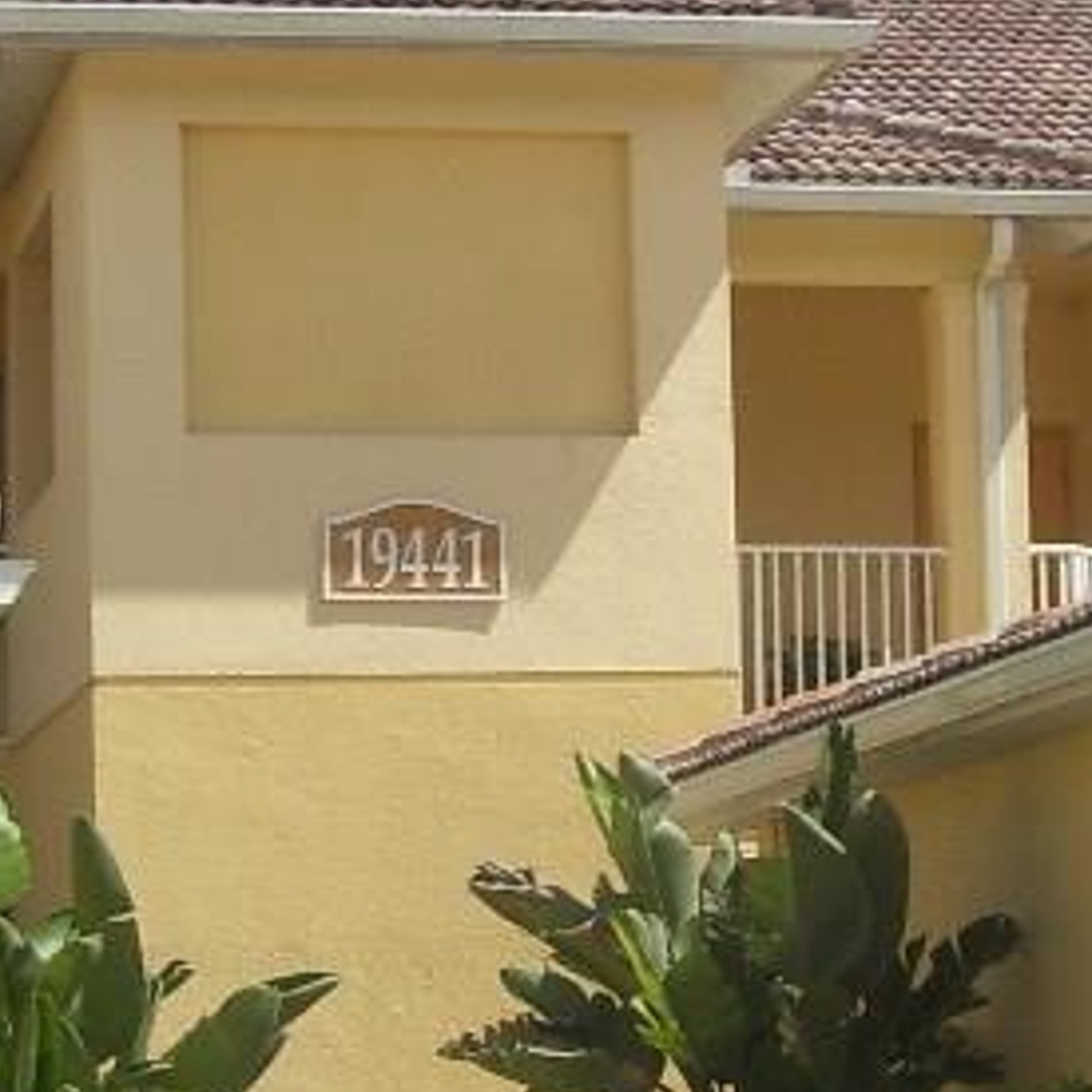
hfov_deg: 12.7
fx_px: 4925
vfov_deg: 12.7
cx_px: 560
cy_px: 508
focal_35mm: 138
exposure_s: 1/500
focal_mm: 7
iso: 80
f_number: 5.6
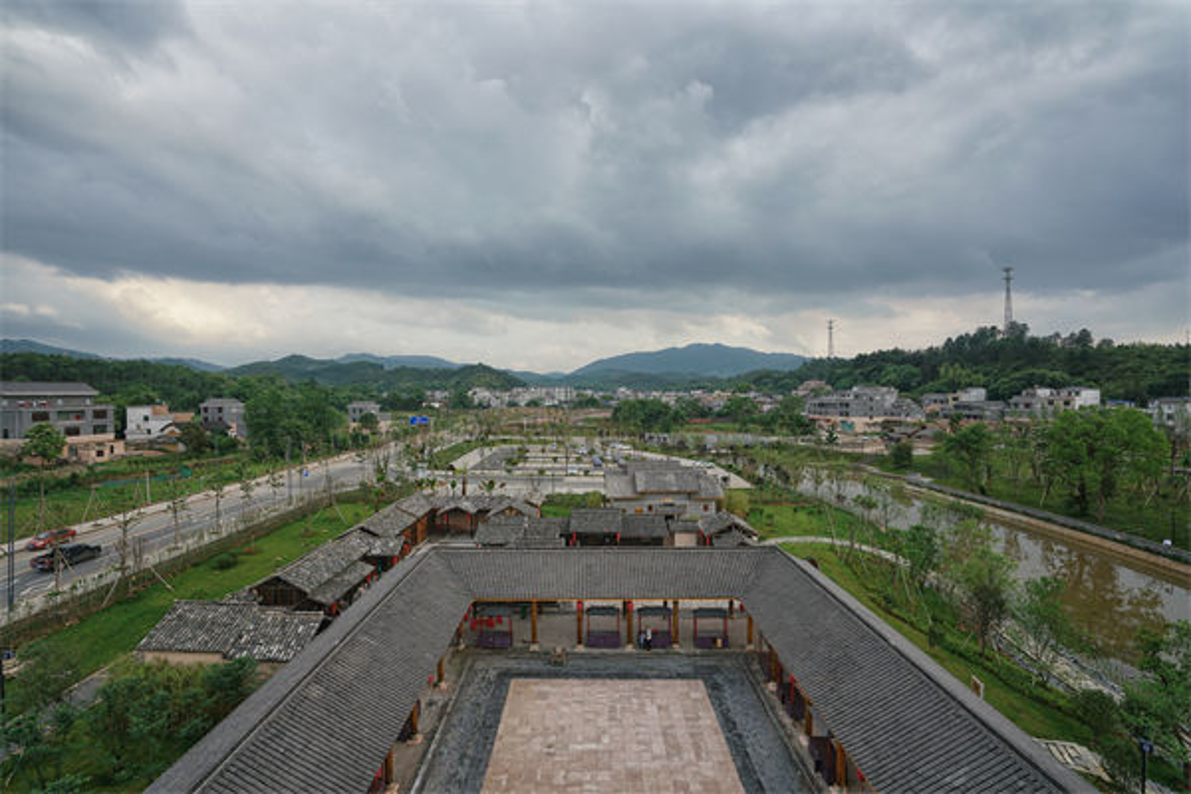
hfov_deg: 96.7
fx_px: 529
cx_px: 596
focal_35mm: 16
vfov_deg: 73.7
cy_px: 397
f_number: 8
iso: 100
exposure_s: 1/160
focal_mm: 16
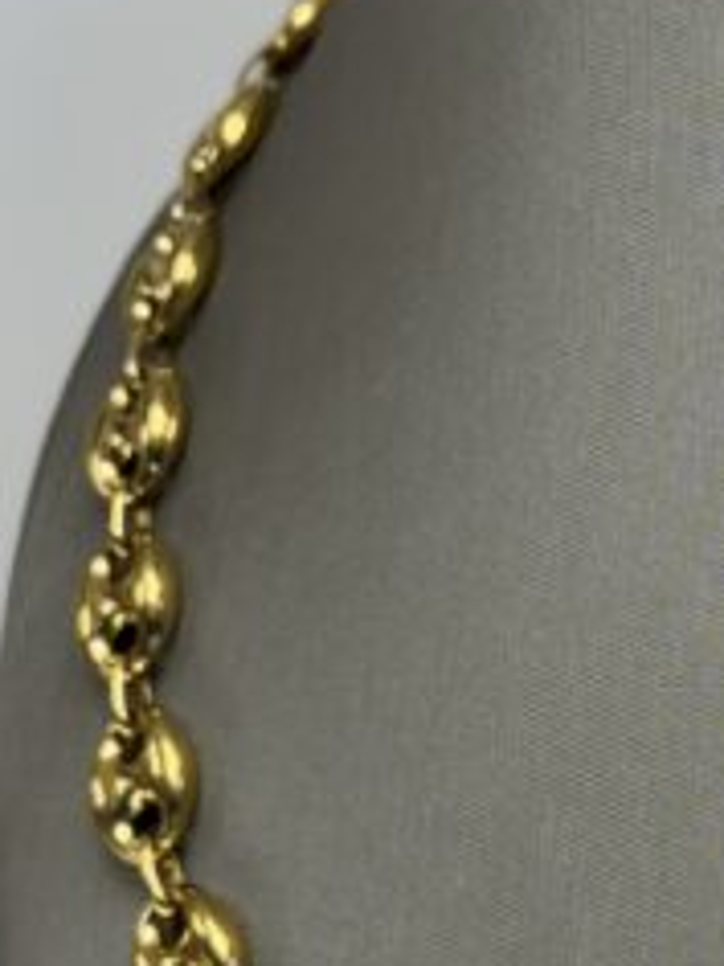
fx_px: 3179
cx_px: 663
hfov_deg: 12.9
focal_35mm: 114
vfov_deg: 17.2
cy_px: 696
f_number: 1.78
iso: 50
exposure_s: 1/157
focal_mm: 6.76
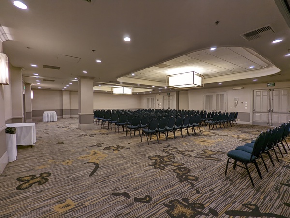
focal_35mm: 16
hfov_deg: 94.4
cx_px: 145
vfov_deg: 78.3
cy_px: 109
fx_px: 134
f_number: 2.2
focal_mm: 2.35
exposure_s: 1/30
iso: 92
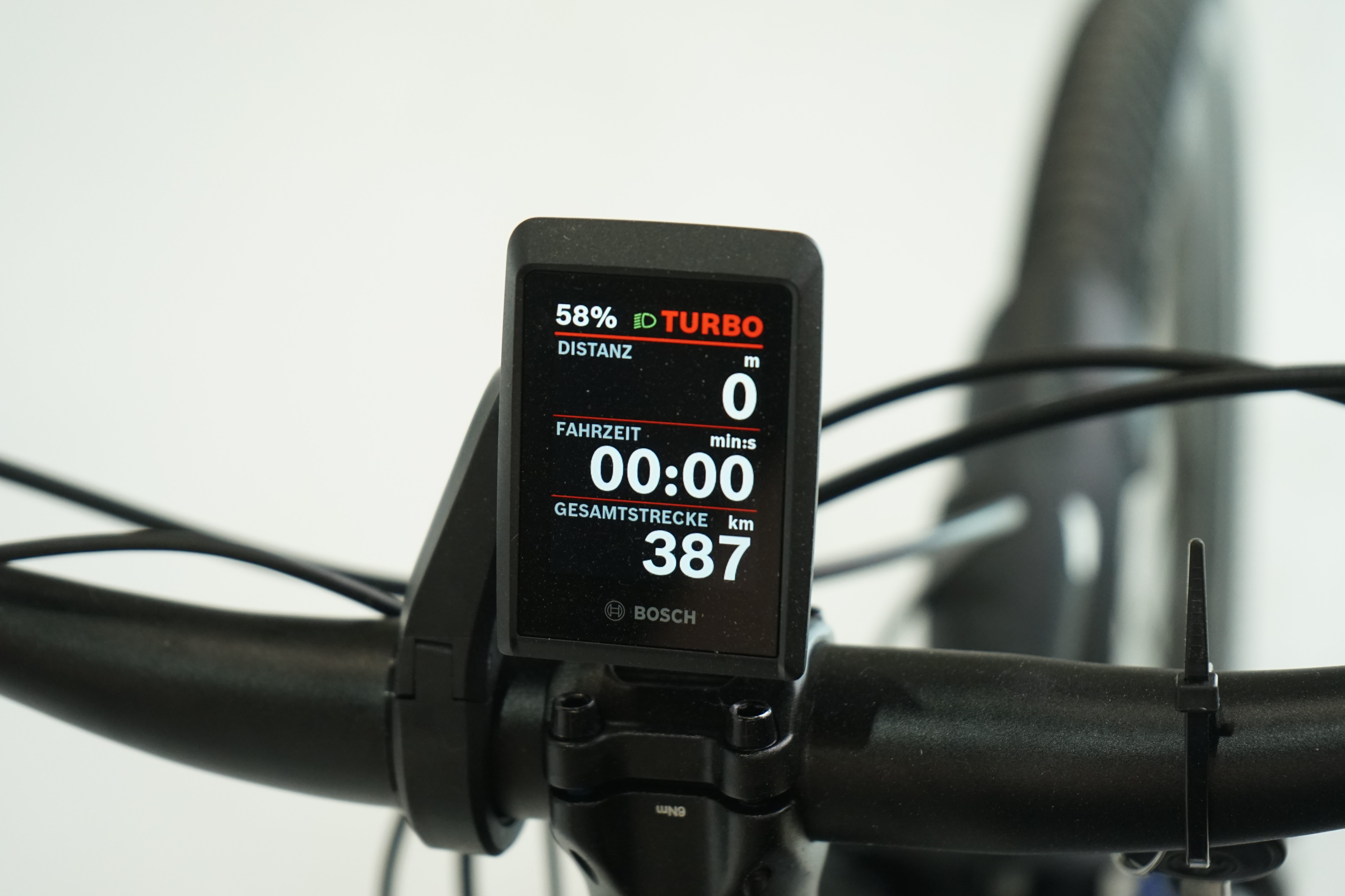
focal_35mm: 70
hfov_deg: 28.8
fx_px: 2615
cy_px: 448
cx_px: 672
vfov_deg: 19.5
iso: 1600
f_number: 5.6
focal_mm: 70
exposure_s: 1/200
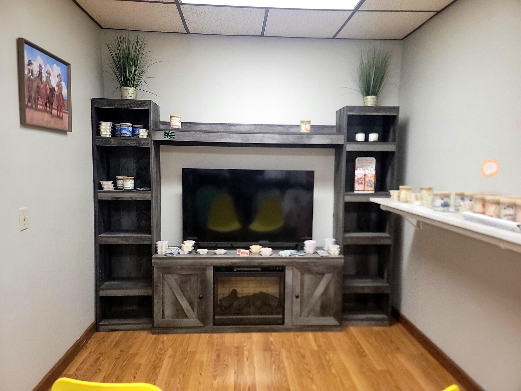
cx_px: 260
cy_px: 196
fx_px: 376
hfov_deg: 69.4
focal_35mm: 25
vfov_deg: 54.9
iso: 320
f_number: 1.8
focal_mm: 7
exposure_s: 1/40
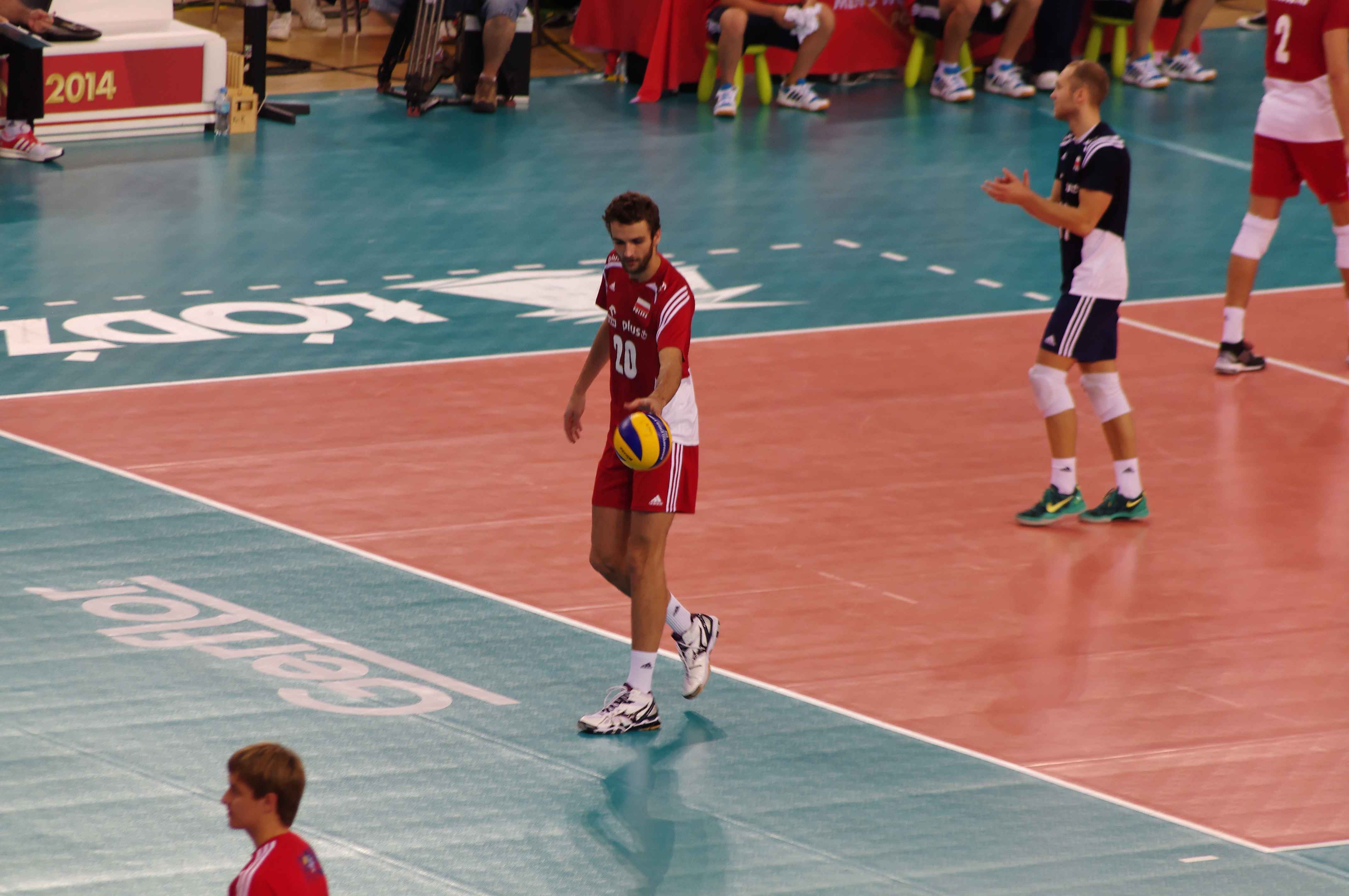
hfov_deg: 6.0
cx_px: 674
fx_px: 12912
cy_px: 448
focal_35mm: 345
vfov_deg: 4.0
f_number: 5.6
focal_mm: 230
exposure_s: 1/200
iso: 640
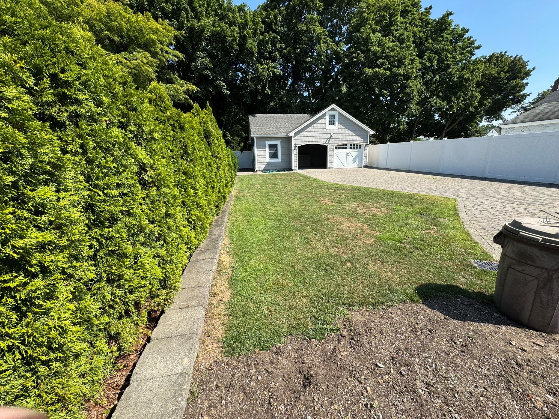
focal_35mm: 14
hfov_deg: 102.1
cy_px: 210
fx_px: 226
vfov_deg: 85.7
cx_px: 280
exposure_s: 1/1006
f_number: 2.2
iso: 50
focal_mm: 2.22
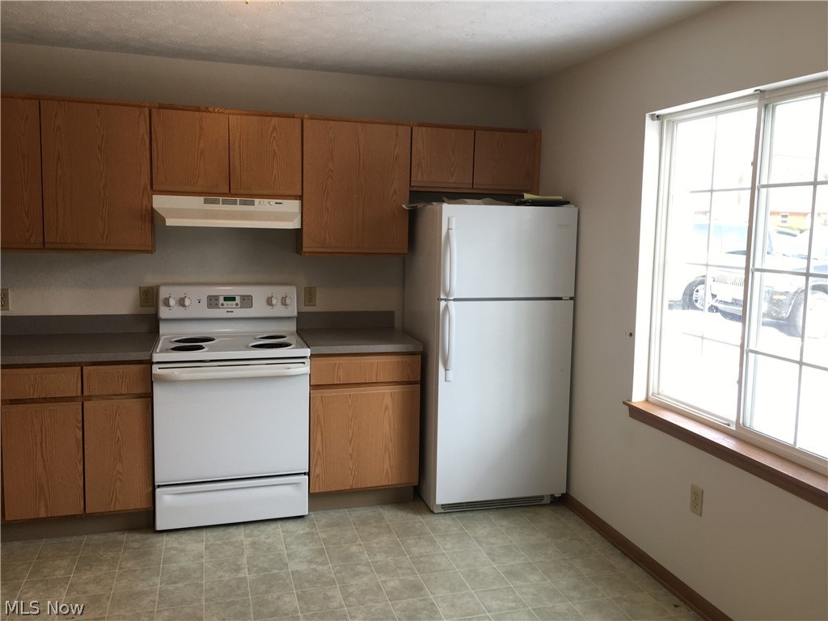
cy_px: 310
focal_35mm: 29
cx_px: 414
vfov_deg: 48.2
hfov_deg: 61.7
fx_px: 694
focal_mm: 4.15
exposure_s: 1/60
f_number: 2.2
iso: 25
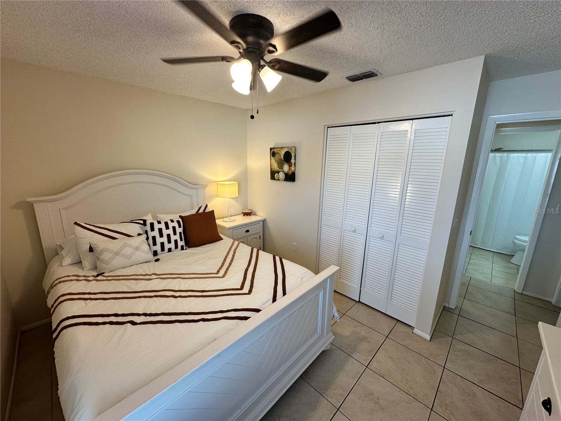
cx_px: 280
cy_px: 210
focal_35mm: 14
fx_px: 227
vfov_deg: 85.7
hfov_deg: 102.1
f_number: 2.2
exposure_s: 1/120
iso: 100
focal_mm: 2.22
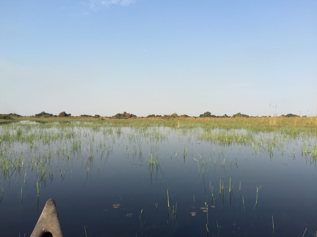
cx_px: 158
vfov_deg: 48.2
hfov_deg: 61.7
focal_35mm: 29
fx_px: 266
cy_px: 118
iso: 32
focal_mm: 4.15
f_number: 2.2
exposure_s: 1/1130
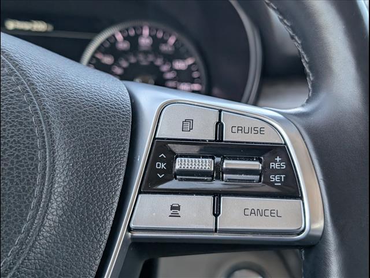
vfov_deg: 29.7
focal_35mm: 49
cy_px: 139
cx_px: 185
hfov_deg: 38.9
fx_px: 524
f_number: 1.68
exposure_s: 1/769
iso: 265
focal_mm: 6.9
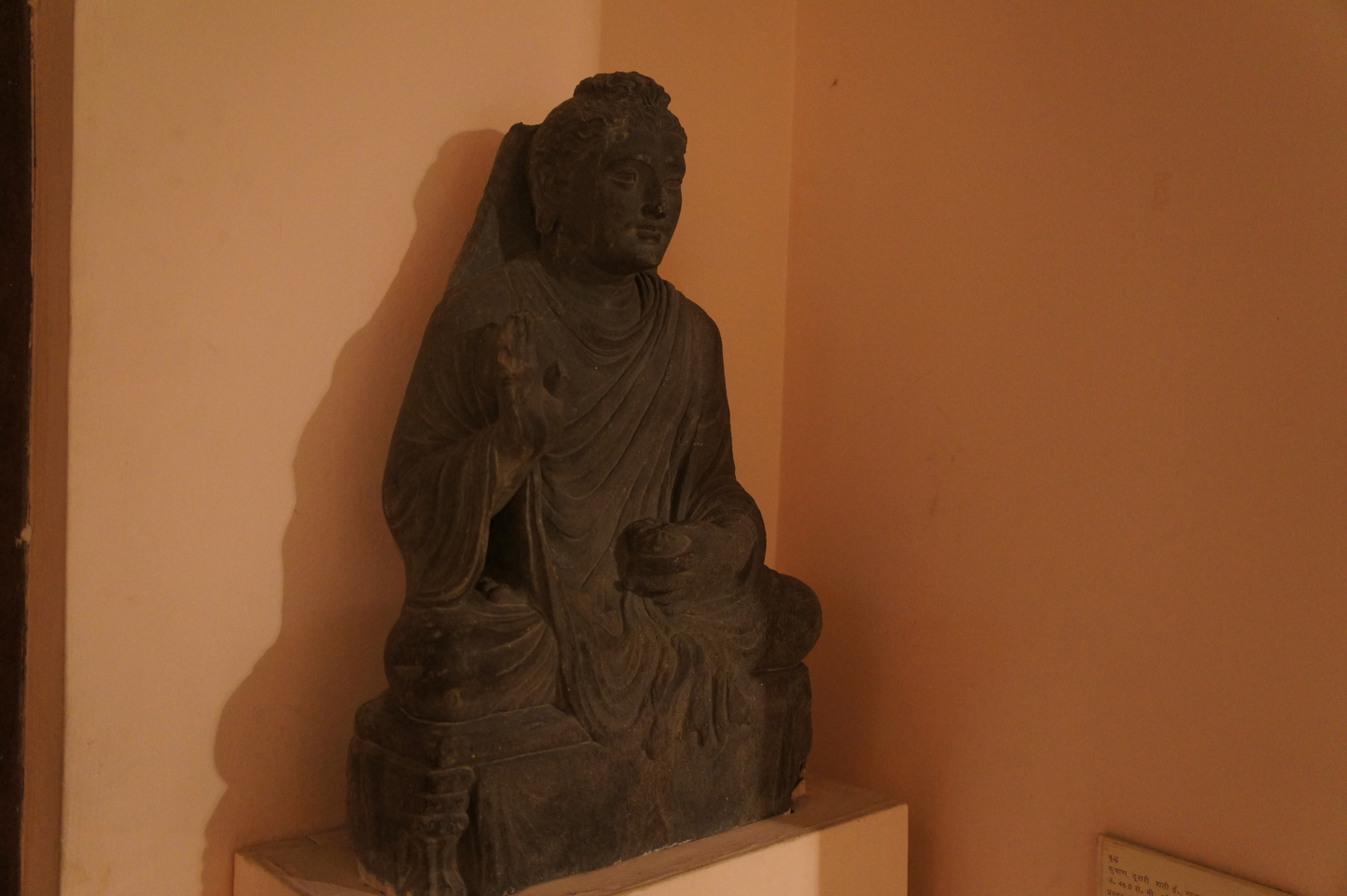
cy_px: 448
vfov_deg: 39.9
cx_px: 674
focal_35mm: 33
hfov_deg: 57.3
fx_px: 1234
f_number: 4
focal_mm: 22
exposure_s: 1/60
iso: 1600
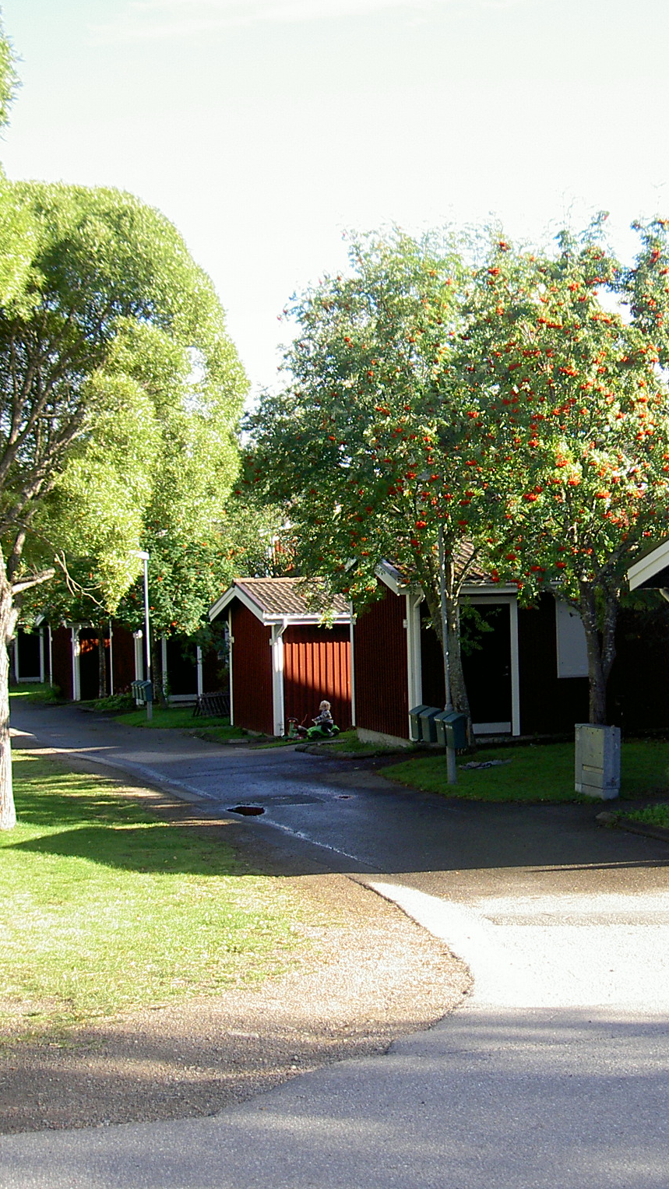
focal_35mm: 57
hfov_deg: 20.8
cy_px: 596
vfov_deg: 36.6
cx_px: 538
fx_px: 1797
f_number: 2.8
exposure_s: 1/250
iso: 100
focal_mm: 8
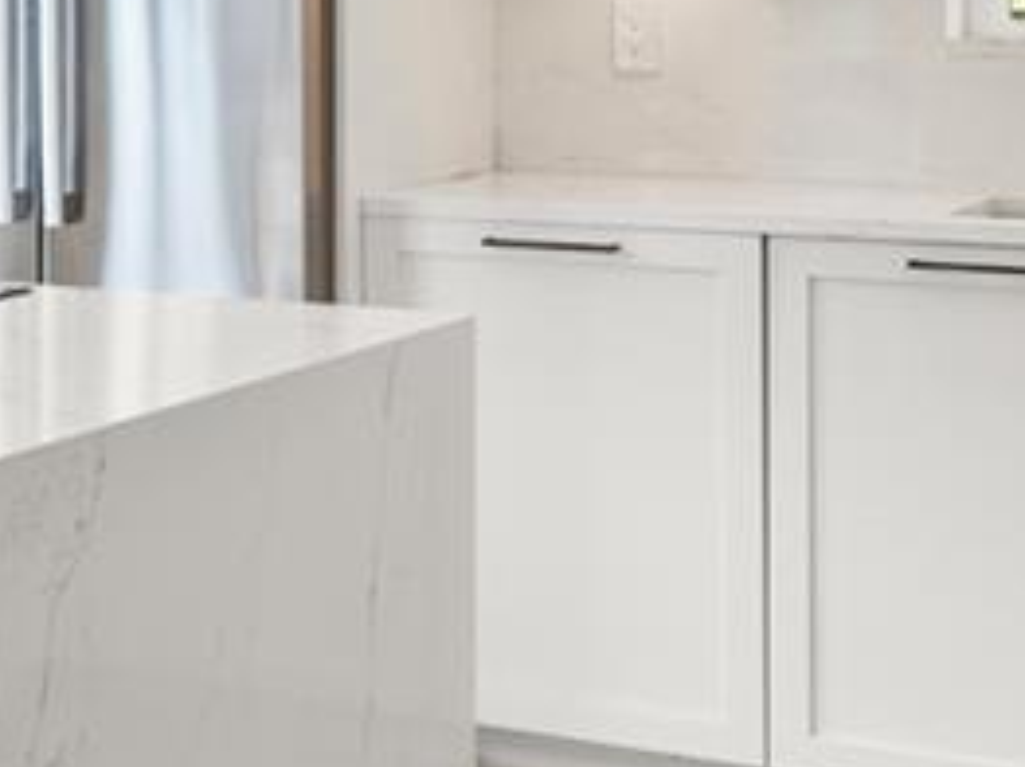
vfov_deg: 15.4
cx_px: -145
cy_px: 23
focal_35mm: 94
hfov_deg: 19.8
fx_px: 2781
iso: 400
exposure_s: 1/20
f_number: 8
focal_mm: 16
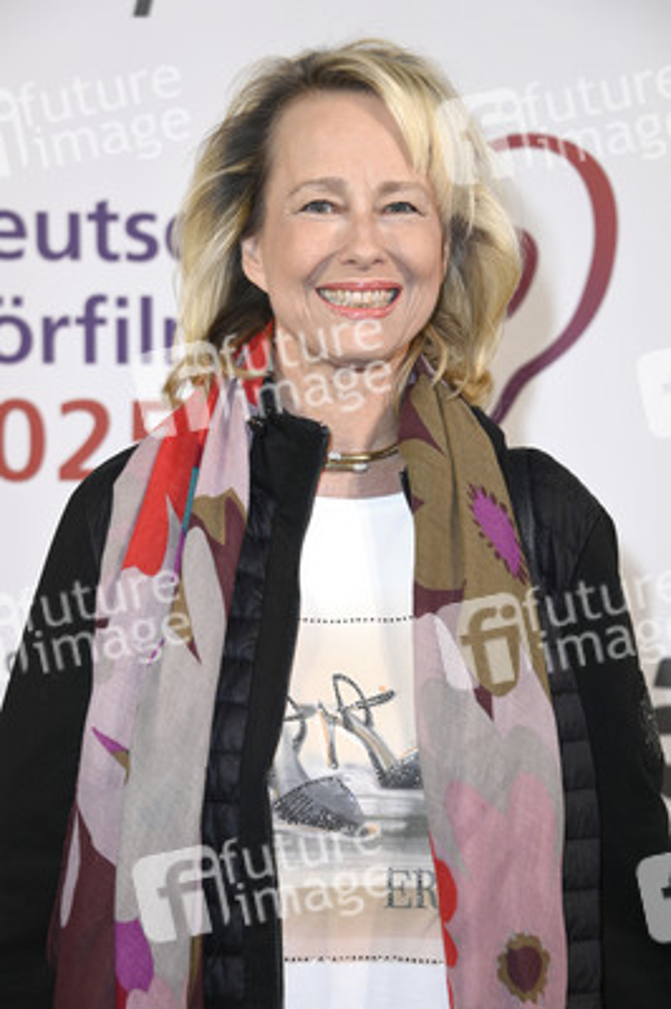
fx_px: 2576
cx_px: 336
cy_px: 504
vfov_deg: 22.2
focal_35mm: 92
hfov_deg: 14.8
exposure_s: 1/250
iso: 800
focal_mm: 92
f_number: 5.6
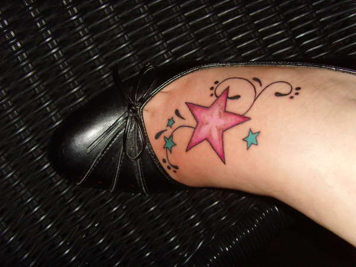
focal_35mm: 39
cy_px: 134
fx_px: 401
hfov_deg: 47.9
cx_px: 178
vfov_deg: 36.8
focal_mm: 6.6
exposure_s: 1/45
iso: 200
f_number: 3.5
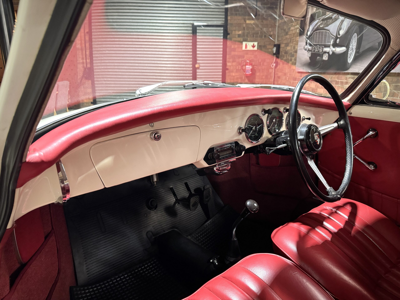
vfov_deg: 56.8
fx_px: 277
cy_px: 150
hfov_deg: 71.6
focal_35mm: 24
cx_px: 200
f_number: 1.78
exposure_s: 1/50
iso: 800
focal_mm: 6.76
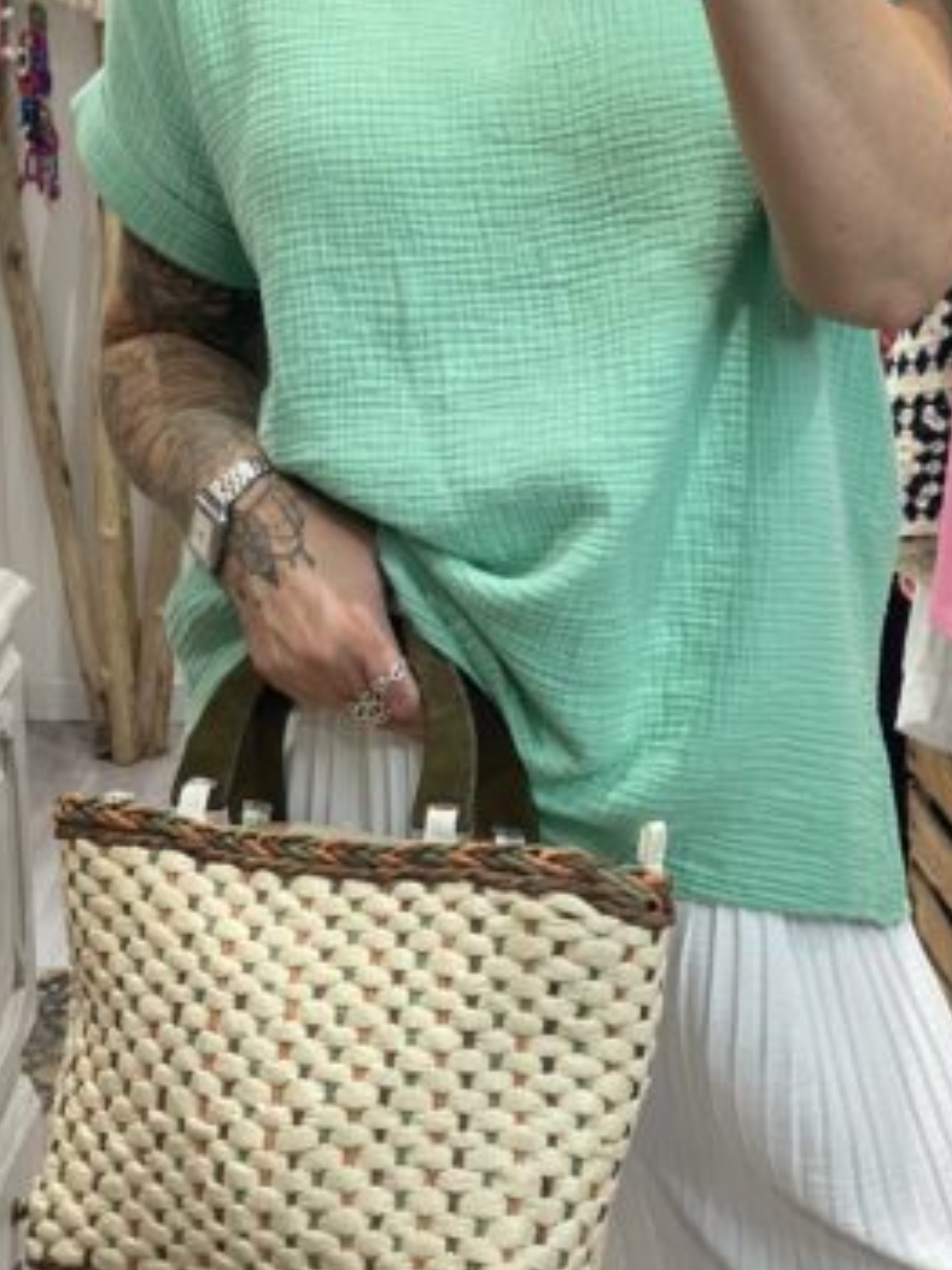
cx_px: 532
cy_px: 590
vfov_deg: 26.7
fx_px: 2678
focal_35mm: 73
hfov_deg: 20.1
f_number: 2.2
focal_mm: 7.5
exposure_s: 1/50
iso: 160
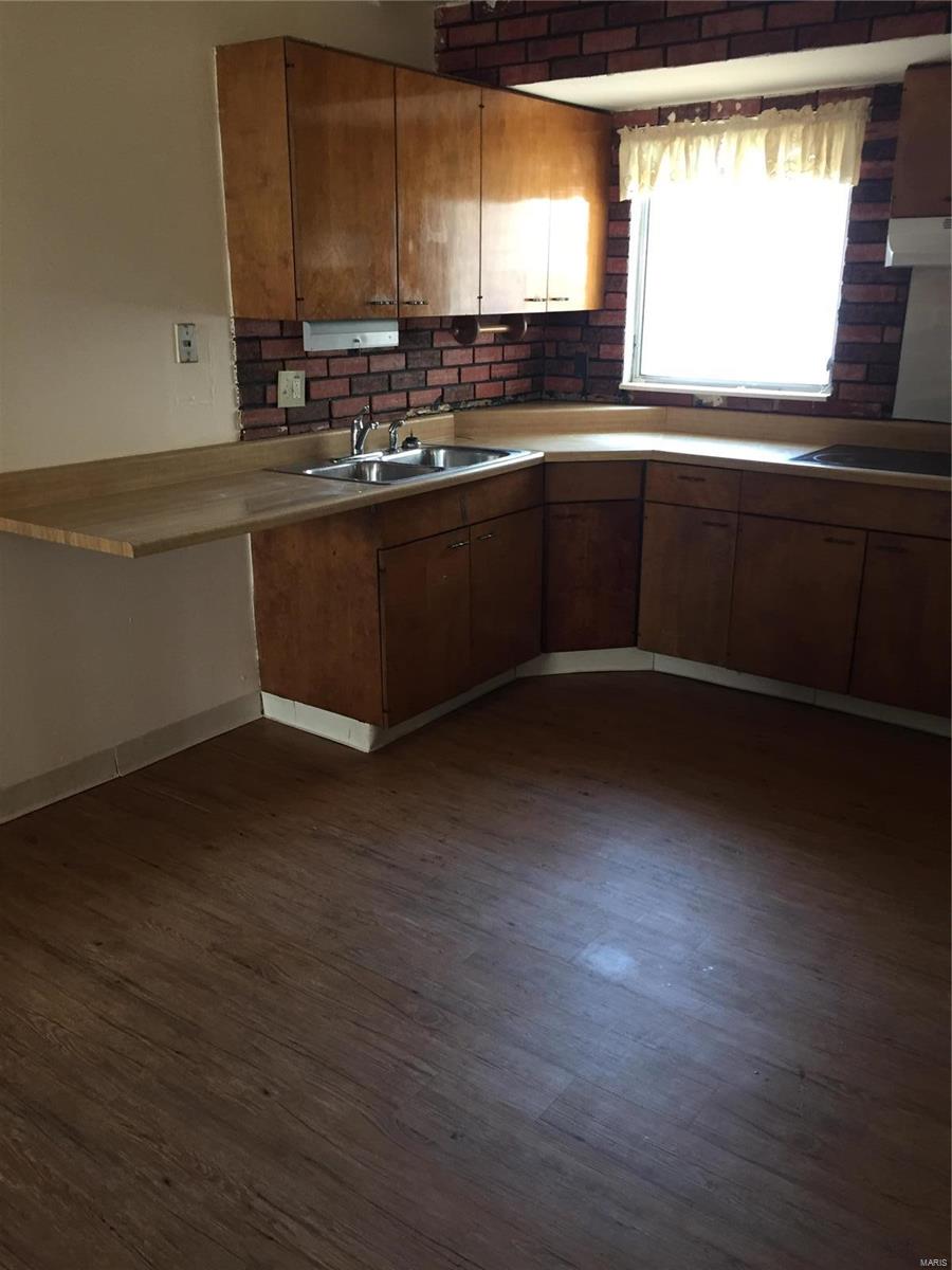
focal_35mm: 29
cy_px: 635
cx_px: 476
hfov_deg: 48.2
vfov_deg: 61.7
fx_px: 1063
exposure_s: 1/30
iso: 125
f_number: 2.2
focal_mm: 4.15
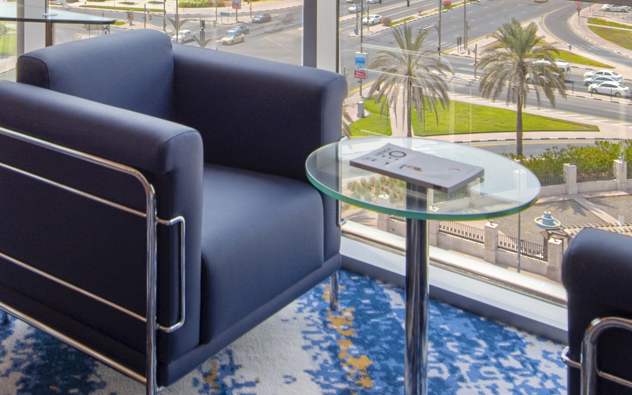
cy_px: -114
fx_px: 878
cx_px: 183
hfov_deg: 38.8
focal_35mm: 51
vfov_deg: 22.7
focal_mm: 14
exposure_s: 1/40
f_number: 8
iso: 200
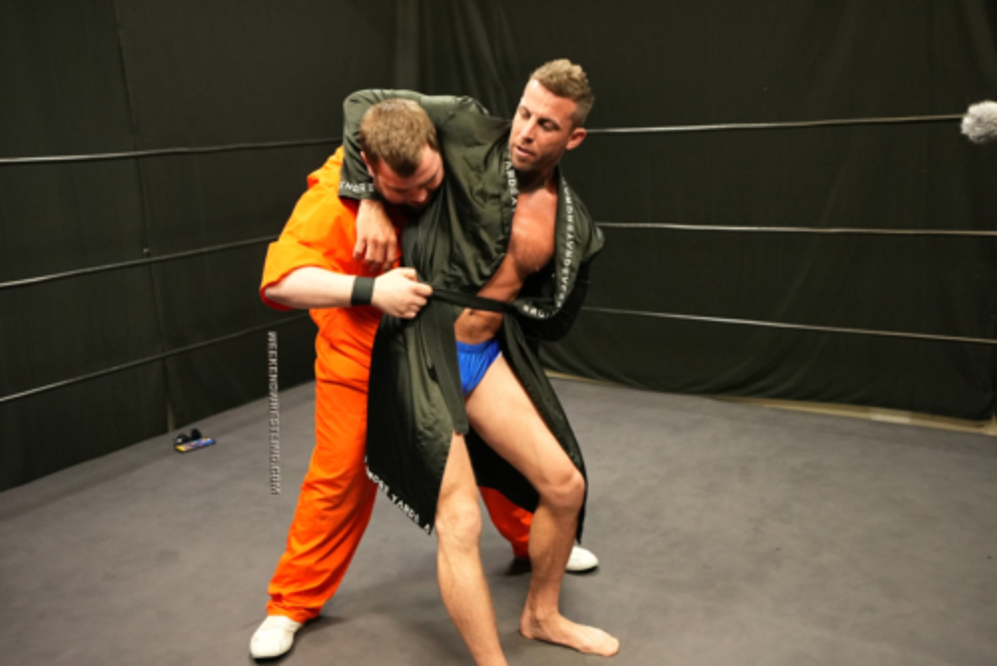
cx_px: 498
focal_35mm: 35
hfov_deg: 54.4
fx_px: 970
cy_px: 333
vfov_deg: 37.9
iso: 6400
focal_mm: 35
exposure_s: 1/125
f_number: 2.8
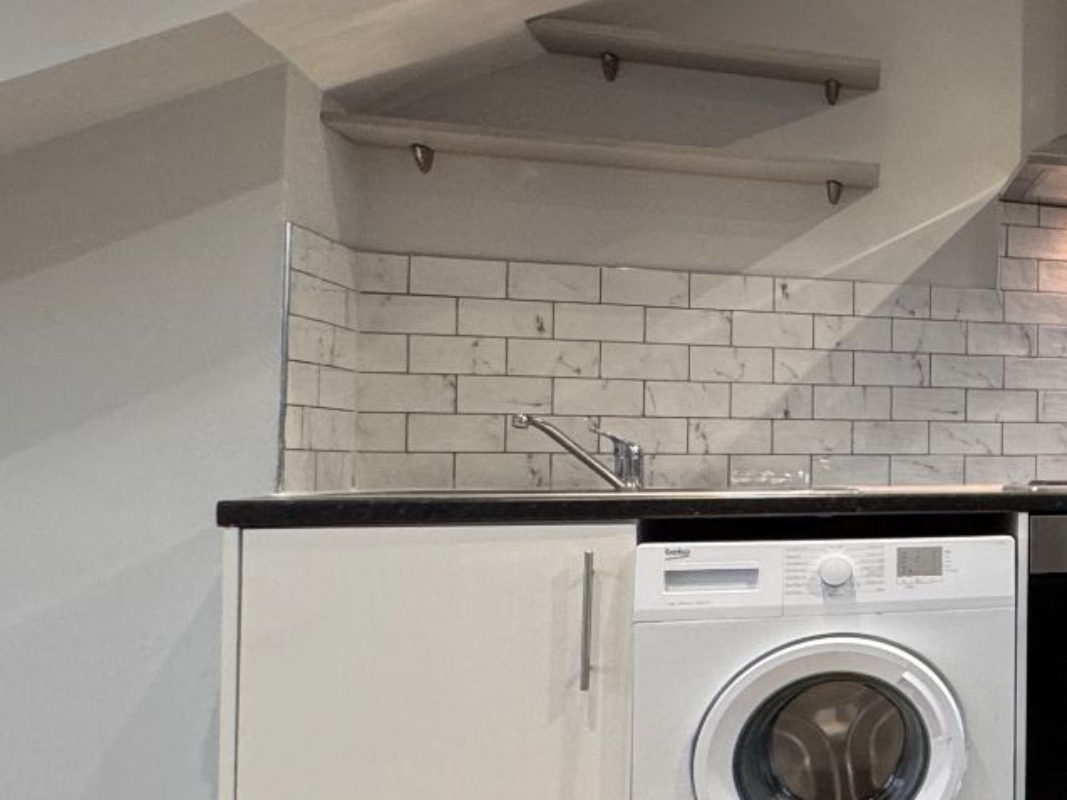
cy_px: 442
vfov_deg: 32.2
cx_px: 1581
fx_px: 1387
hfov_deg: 28.4
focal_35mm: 45
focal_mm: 2.22
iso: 200
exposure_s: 1/50
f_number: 2.2
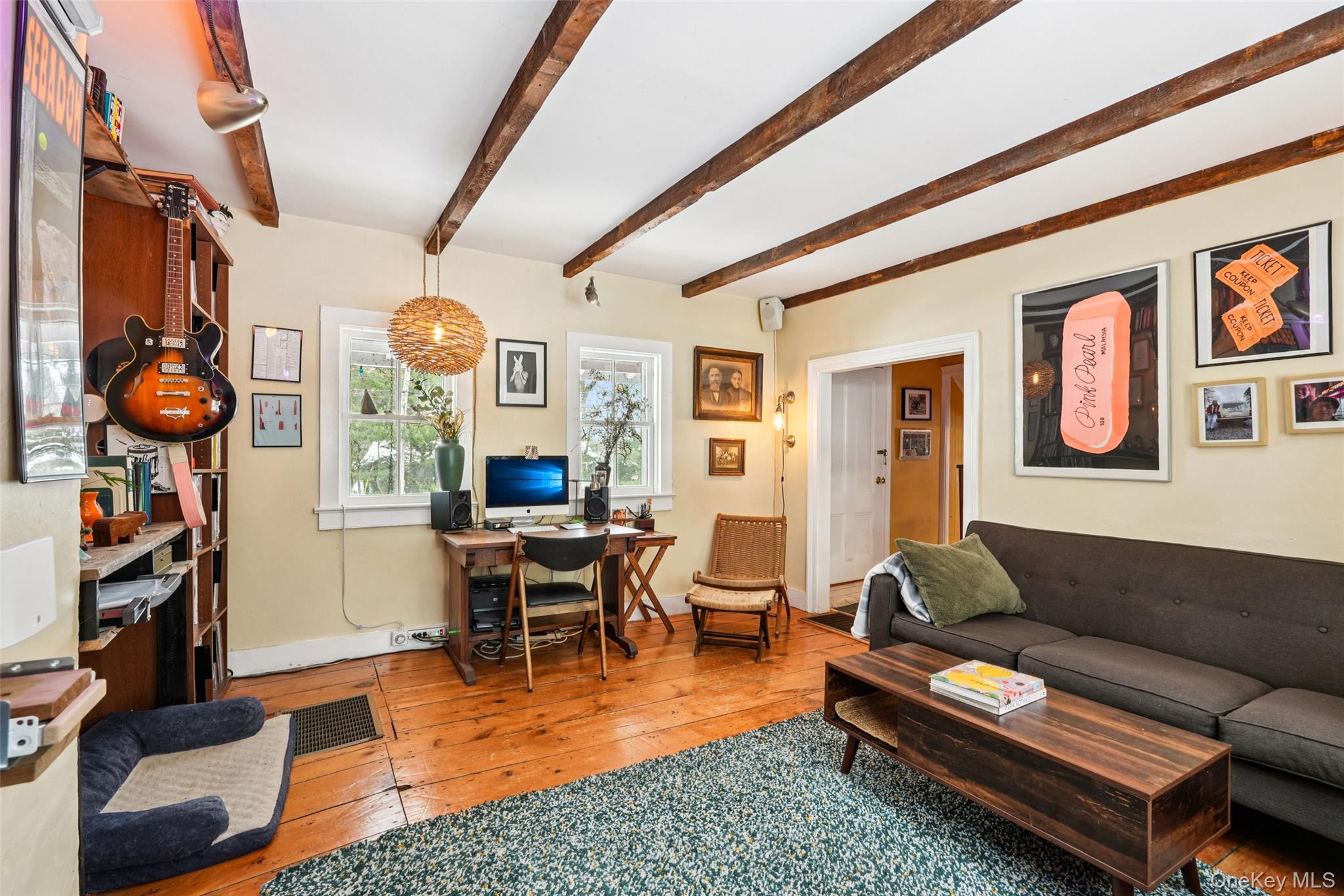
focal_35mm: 16
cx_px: 672
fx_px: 597
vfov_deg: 73.7
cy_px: 448
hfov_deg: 96.7
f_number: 9
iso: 400
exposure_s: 1/8
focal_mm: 16
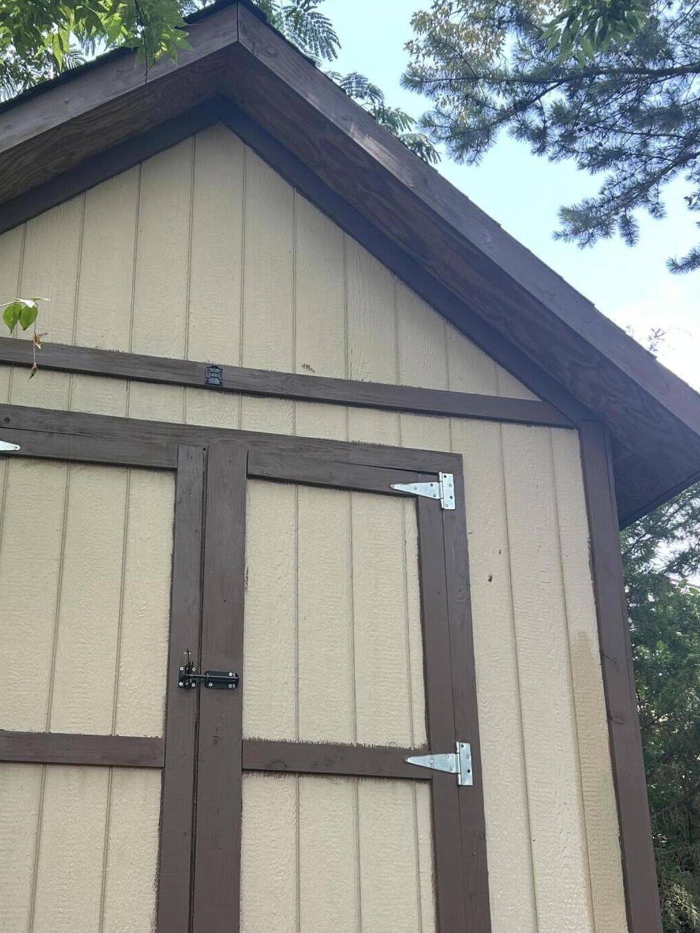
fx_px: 1025
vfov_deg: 48.7
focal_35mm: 38
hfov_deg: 37.3
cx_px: 235
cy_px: 564
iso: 50
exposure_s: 1/361
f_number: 1.5
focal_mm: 5.7
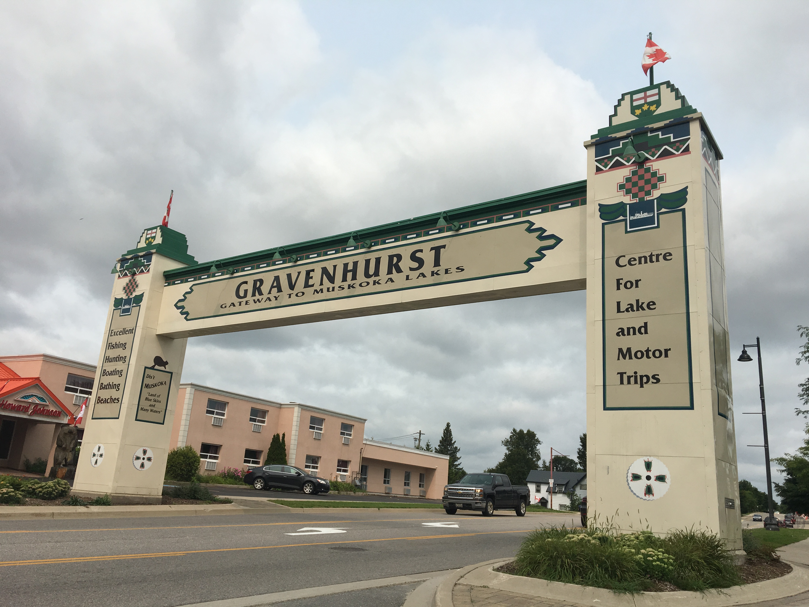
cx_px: 404
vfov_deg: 48.2
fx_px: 678
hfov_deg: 61.7
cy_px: 304
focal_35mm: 29
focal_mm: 4.15
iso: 25
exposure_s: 1/2653
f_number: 2.2
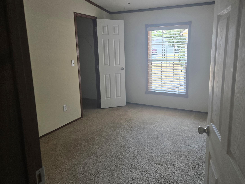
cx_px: 137
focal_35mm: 27
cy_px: 84
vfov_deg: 51.3
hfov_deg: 65.1
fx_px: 191
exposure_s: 1/180
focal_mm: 5.4
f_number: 1.8
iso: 160
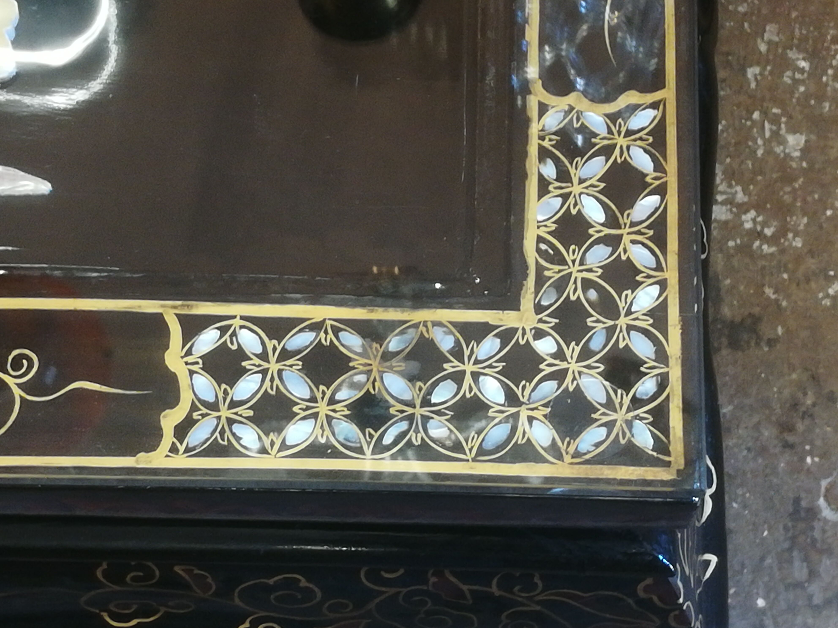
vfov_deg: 17.6
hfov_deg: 23.3
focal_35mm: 84
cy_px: 314
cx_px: 419
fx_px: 2034
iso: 640
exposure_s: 1/20
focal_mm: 3.83
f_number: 2.2
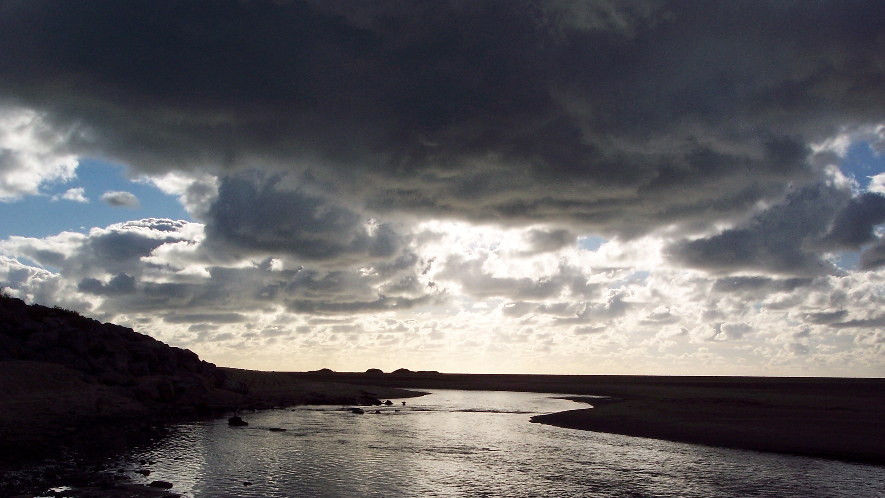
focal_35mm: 43
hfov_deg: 47.4
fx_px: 1009
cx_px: 443
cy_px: 323
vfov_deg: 27.6
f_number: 5.6
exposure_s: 1/1000
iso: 100
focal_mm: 8
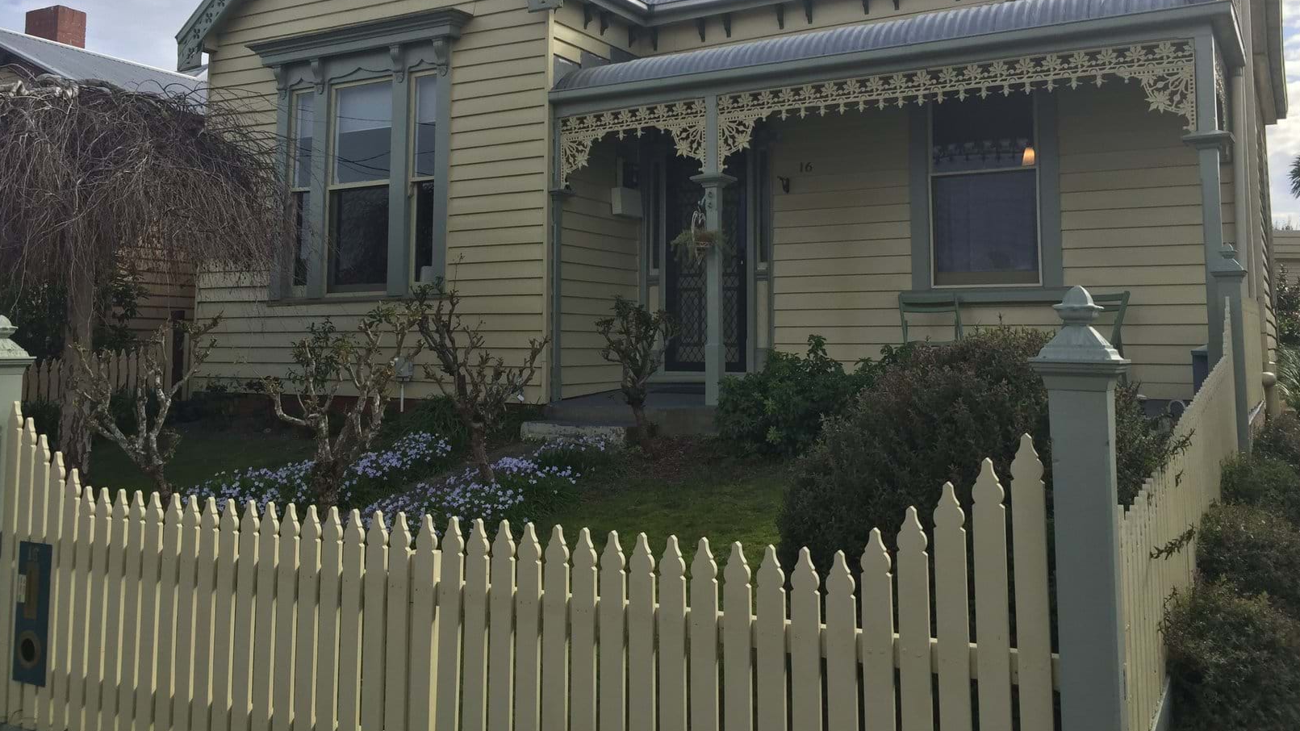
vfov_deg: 36.3
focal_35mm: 32
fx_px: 1103
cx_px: 654
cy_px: 249
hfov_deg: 61.0
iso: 32
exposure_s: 1/1582
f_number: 2.2
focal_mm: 4.15
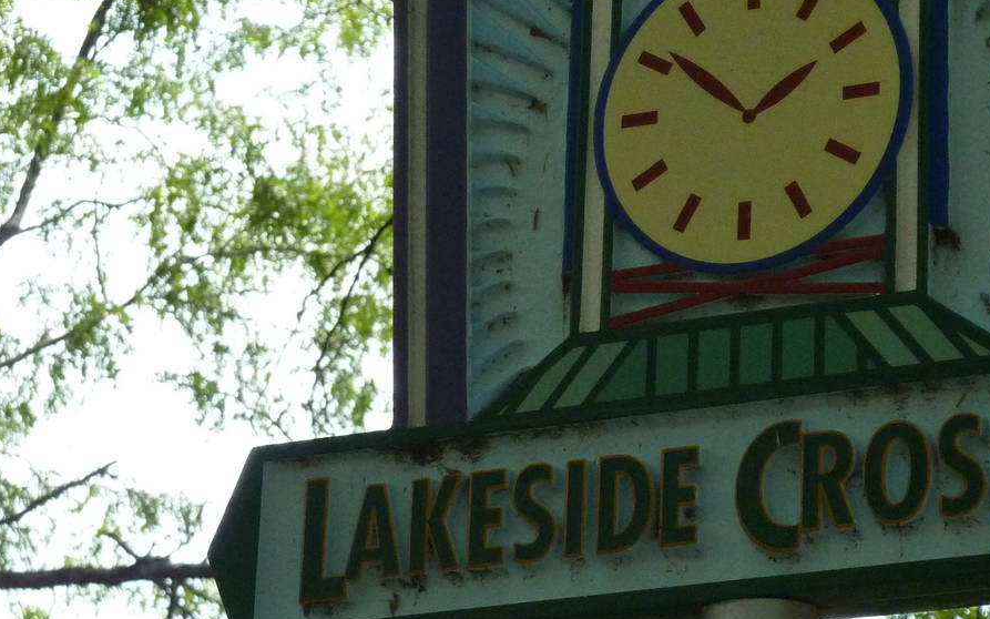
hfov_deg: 12.2
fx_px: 4613
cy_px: 125
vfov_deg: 7.7
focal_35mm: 171
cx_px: 739
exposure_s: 1/500
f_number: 4.3
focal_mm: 14.7
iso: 320
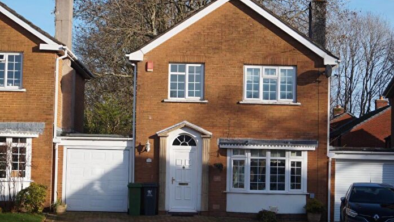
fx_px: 825
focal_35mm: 79
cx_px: 197
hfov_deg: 26.9
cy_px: 127
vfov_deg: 15.3
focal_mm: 50
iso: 100
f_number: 5.6
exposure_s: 1/400
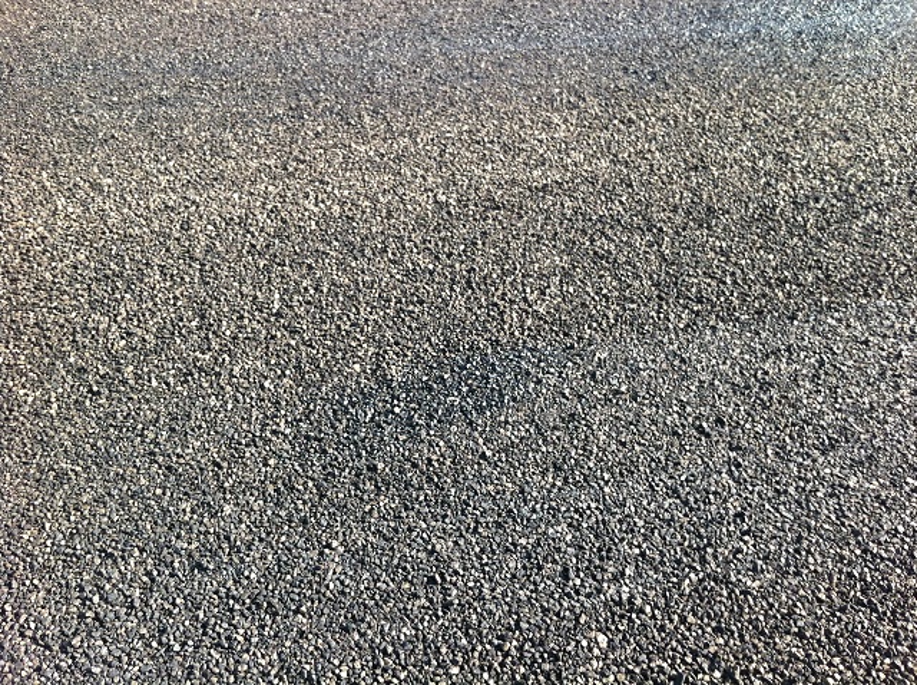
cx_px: 458
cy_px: 342
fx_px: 926
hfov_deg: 52.7
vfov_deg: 40.6
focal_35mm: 35
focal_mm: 3.85
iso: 80
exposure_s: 1/282
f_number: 2.8
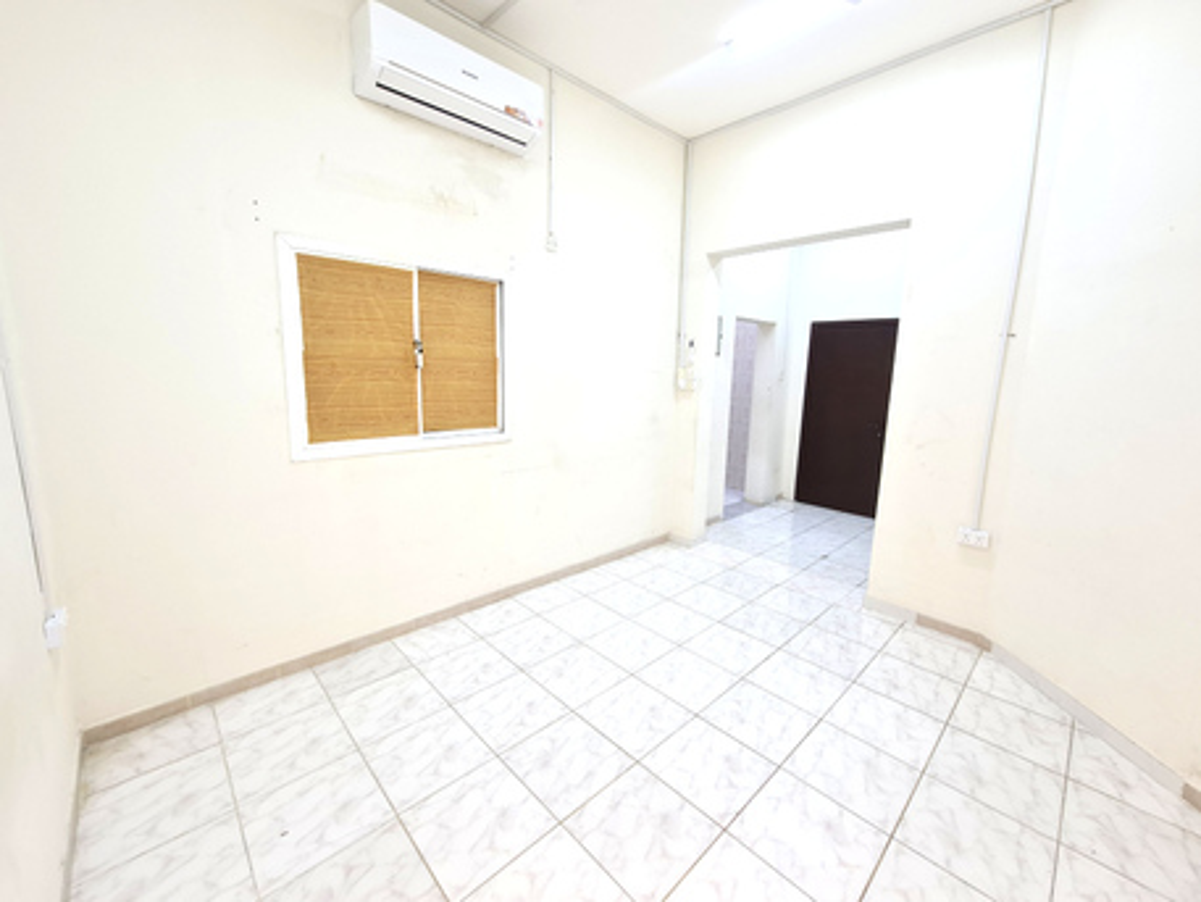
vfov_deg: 89.9
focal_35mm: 13
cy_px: 451
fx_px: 451
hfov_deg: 106.2
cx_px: 600
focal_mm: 2.2
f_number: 2.2
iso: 64
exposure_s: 1/50
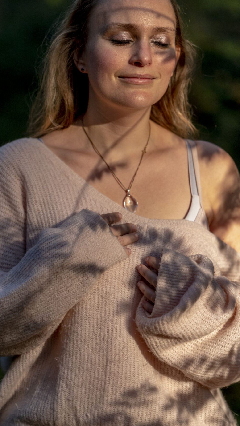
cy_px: 195
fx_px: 1426
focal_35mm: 126
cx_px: 82
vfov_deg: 17.0
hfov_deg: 9.6
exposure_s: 1/5000
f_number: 1.8
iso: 800
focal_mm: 85
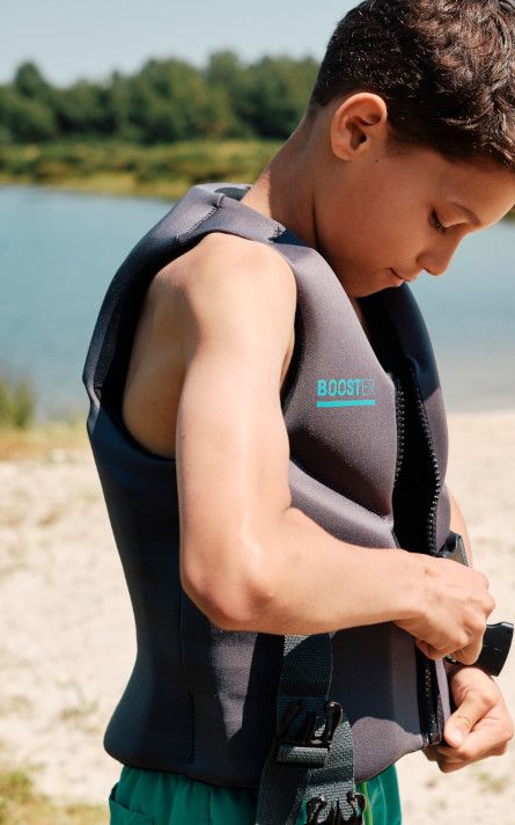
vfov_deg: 26.8
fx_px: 1729
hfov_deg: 16.7
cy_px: 412
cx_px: 485
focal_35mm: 77
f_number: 3.2
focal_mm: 33
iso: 200
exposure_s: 1/2000
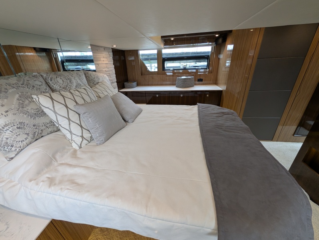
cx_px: 160
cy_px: 120
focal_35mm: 12
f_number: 1.7
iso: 163
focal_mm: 2.02
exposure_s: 1/82.8
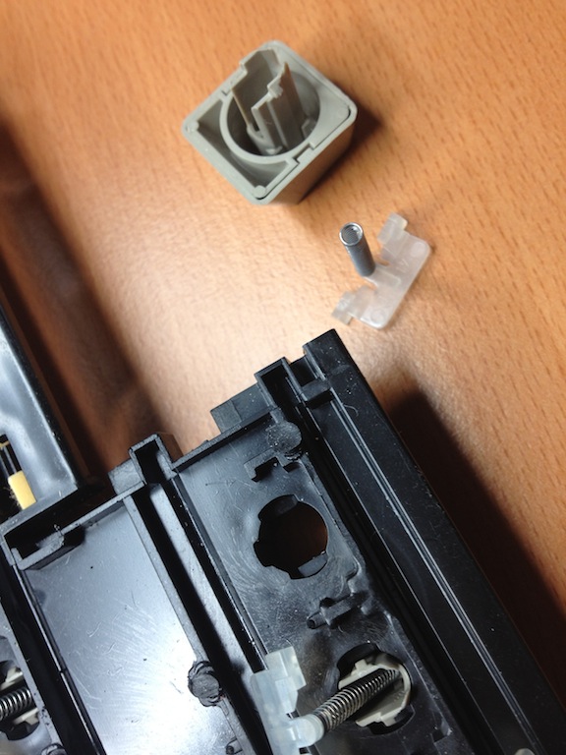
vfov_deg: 52.6
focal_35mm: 35
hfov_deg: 40.7
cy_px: 378
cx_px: 283
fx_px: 763
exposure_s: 1/60
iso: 64
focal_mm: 4.28
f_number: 2.4
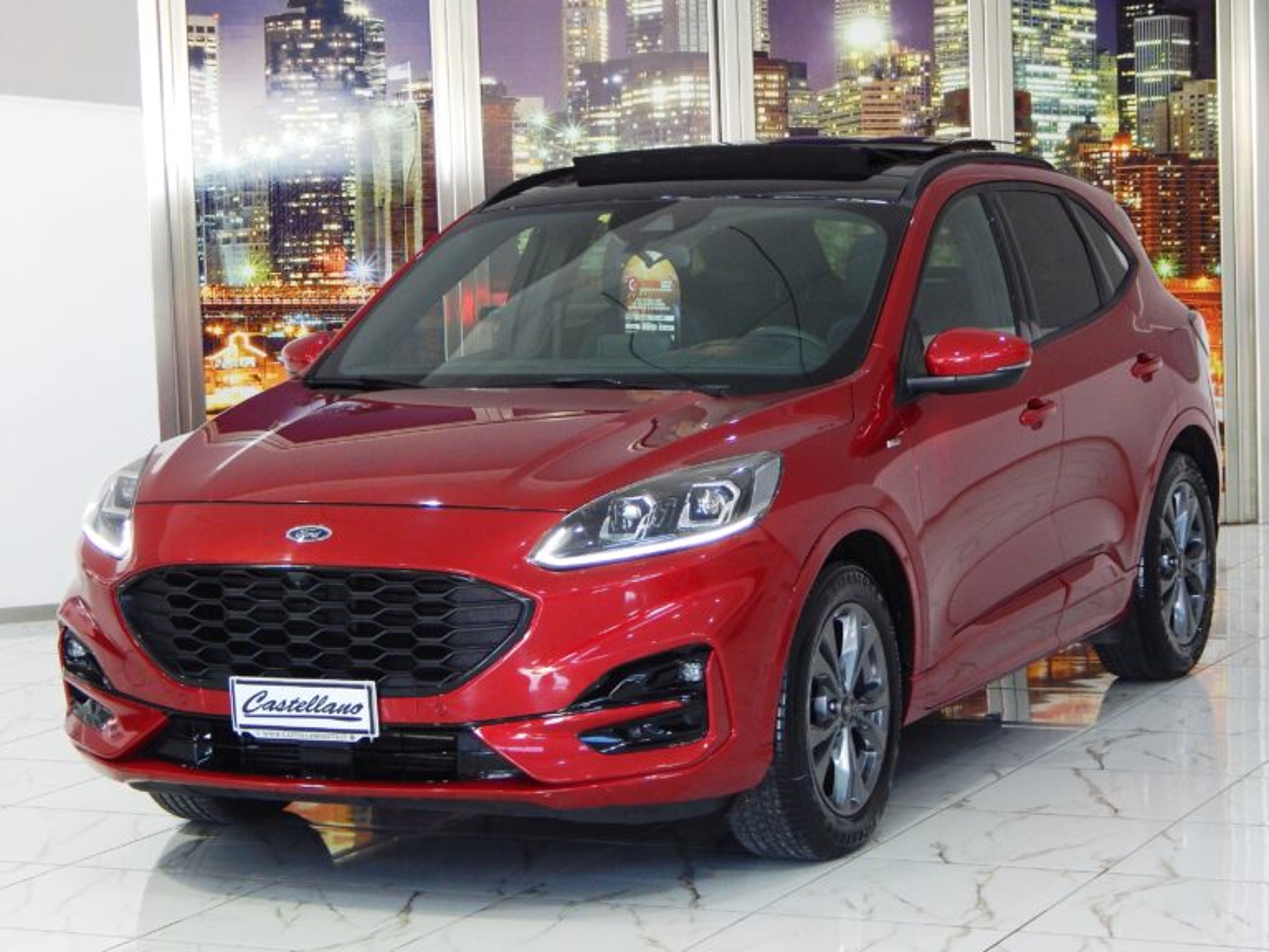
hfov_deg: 21.1
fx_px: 3409
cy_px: 476
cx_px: 634
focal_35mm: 93
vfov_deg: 15.9
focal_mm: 16.6
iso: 280
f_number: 4.4
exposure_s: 1/30
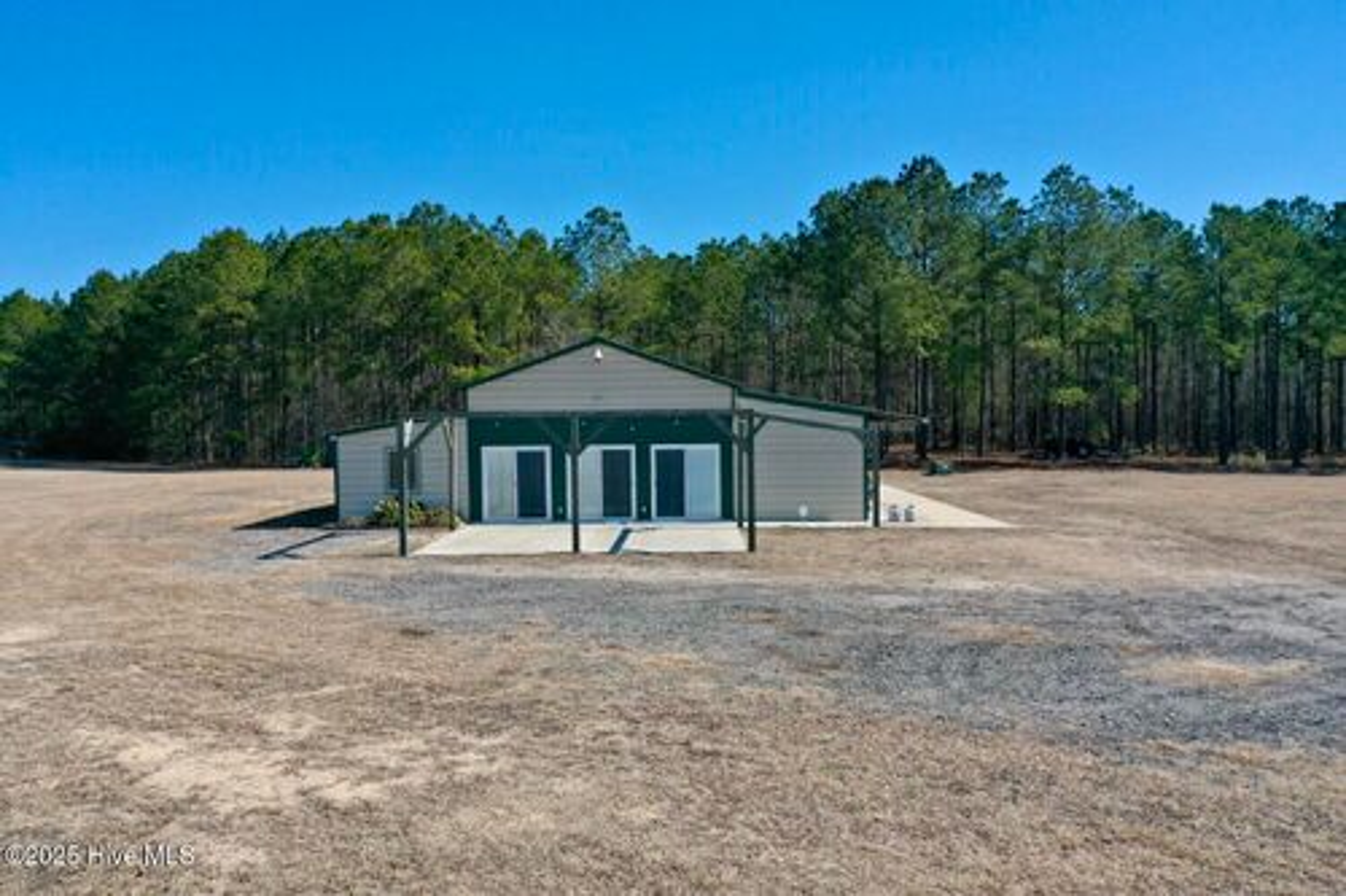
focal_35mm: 28
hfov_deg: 65.5
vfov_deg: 46.4
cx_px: 673
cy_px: 448
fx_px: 1046
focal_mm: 10.26
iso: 100
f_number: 3.2
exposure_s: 1/2000
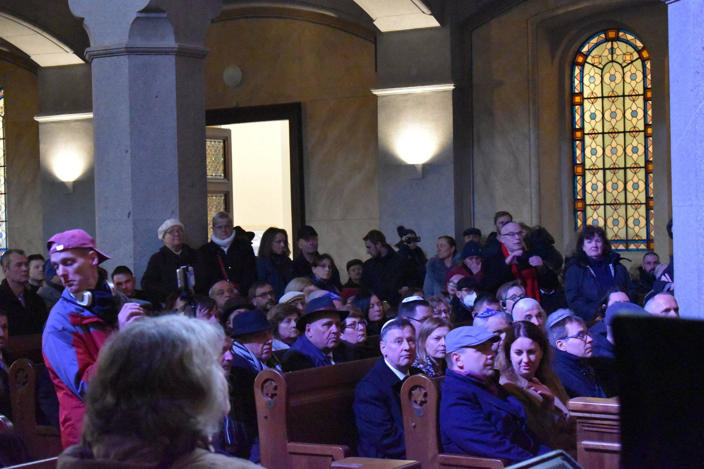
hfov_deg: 27.0
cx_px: 352
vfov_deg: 18.2
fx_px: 1466
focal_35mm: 75
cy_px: 234
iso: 12800
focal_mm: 50
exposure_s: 1/50
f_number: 5.6
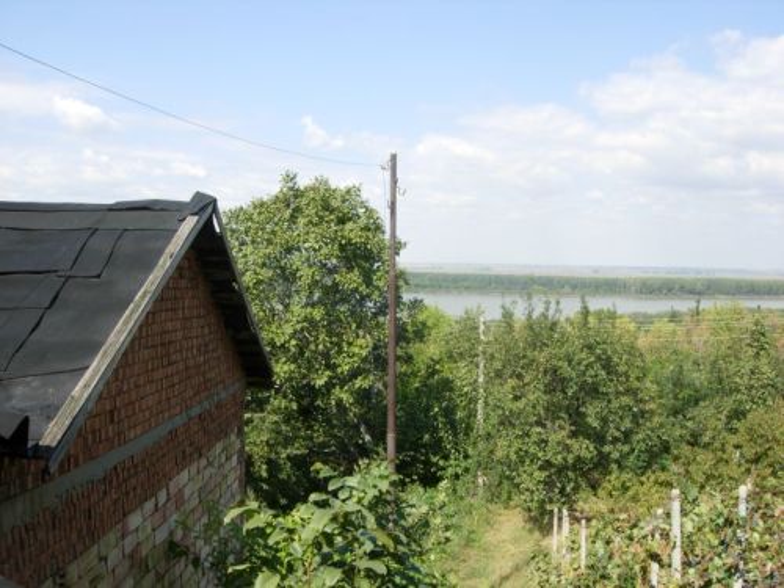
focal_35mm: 36
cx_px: 392
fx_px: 815
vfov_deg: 39.7
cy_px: 294
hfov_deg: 51.4
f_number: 4.8
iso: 50
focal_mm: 7.5
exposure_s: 1/249
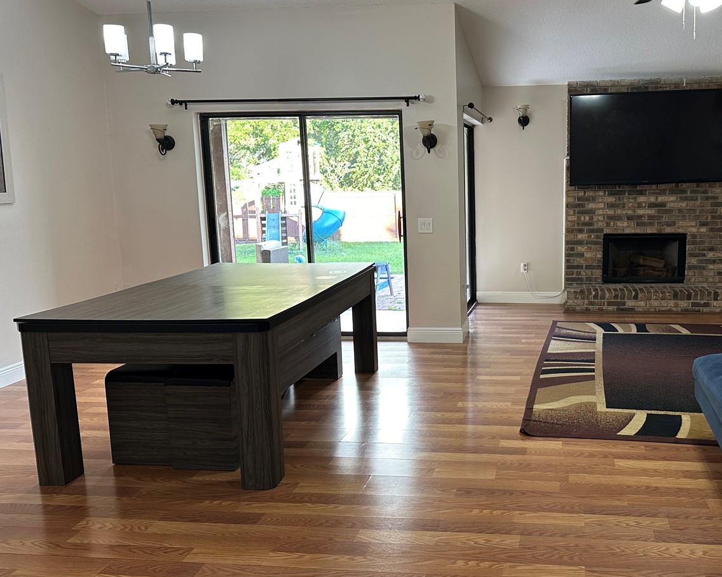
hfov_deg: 53.0
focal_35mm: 33
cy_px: 284
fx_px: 705
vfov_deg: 44.5
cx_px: 487
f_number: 1.78
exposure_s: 1/60
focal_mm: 6.86
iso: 125
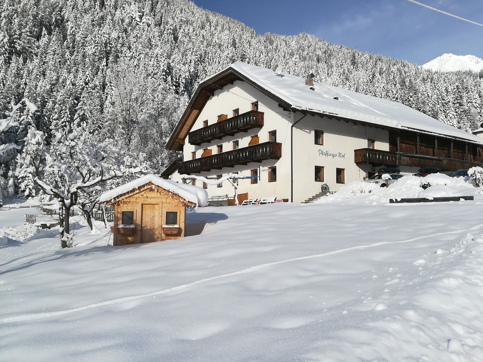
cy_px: 181
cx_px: 242
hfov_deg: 67.3
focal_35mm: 26
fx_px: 363
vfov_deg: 53.1
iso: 50
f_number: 2.2
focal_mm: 3.83
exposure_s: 1/1842
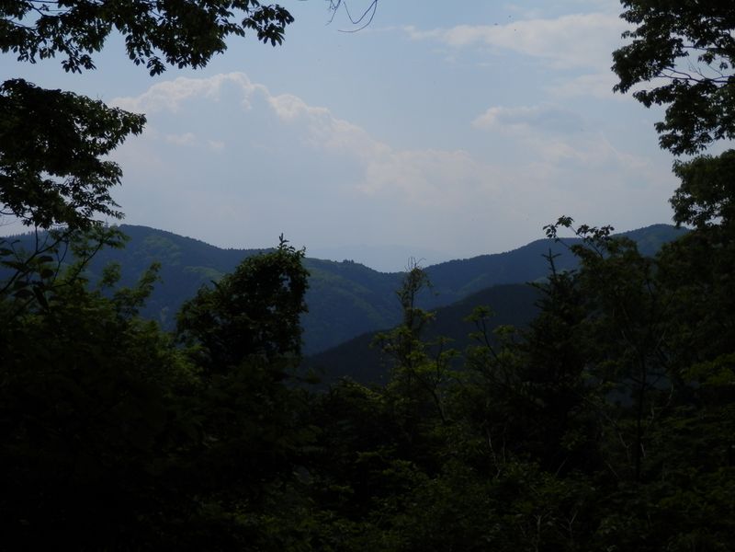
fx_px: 1040
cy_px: 276
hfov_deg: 38.9
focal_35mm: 49
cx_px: 368
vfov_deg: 29.7
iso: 80
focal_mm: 8.9
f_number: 11.2
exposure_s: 1/250
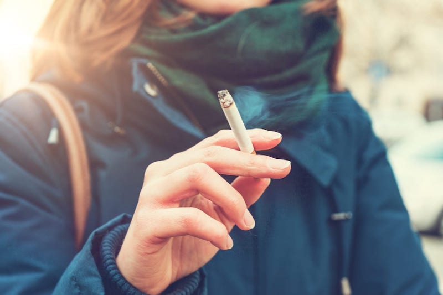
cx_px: 222
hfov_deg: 28.8
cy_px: 148
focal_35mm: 70
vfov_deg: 19.4
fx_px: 861
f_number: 5.6
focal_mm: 70
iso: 400
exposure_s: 1/20
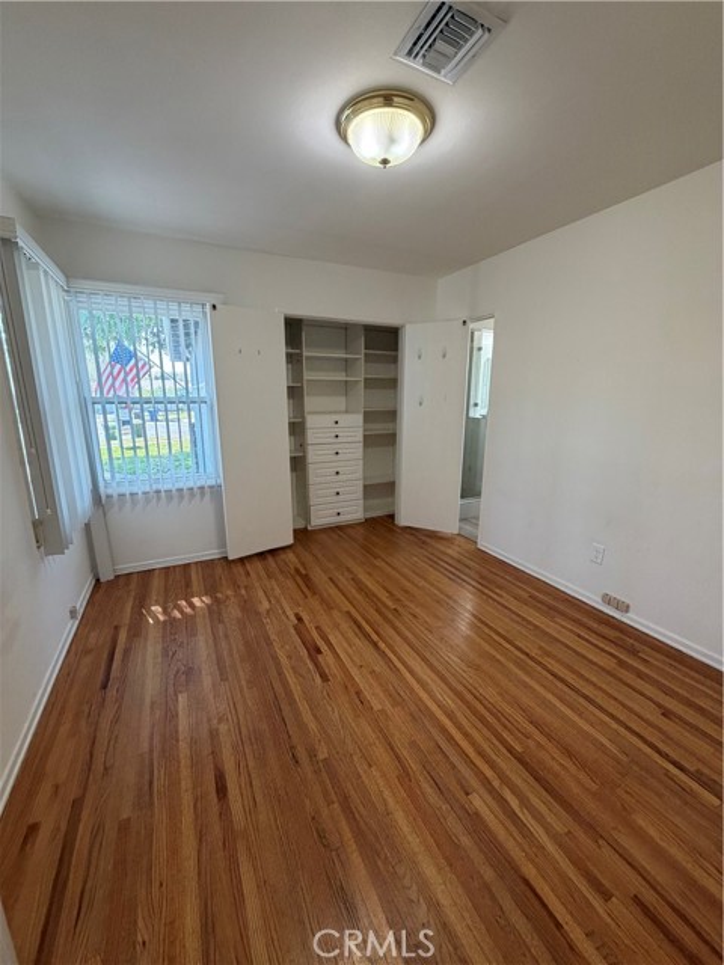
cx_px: 362
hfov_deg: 85.7
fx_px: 390
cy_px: 482
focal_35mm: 14
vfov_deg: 102.1
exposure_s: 1/120
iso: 250
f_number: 2.2
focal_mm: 2.22
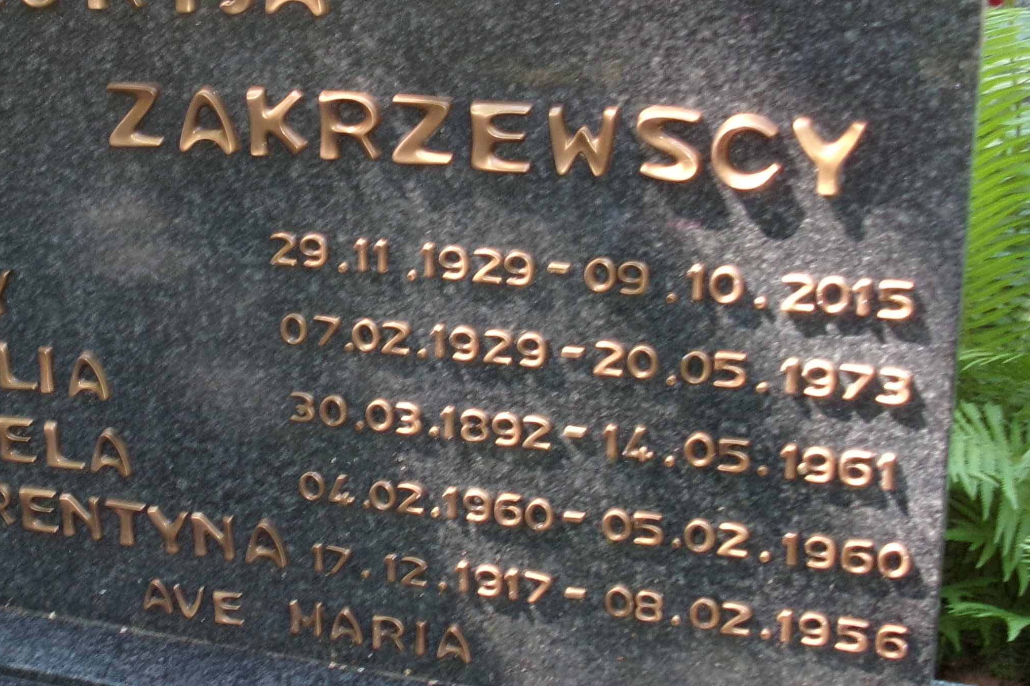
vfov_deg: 20.6
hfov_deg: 29.7
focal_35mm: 66
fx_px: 1888
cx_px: 188
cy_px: 266
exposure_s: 1/34
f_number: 3.9
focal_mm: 5.1
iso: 140
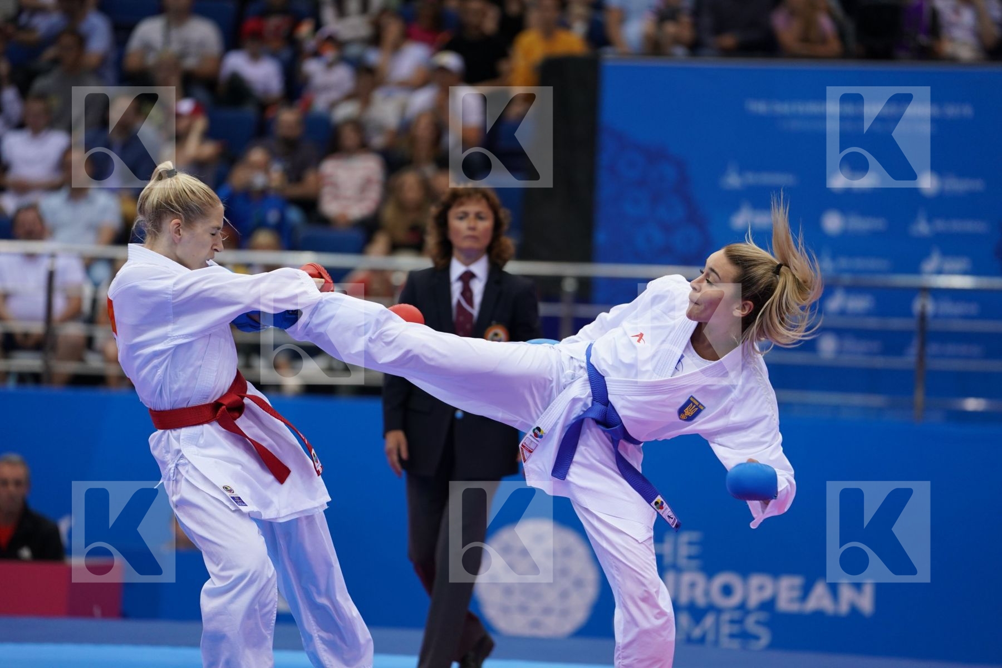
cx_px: 501
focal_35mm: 200
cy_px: 334
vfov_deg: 6.9
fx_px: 5566
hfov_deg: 10.3
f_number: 2.8
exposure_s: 1/1000
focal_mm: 200
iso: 1000
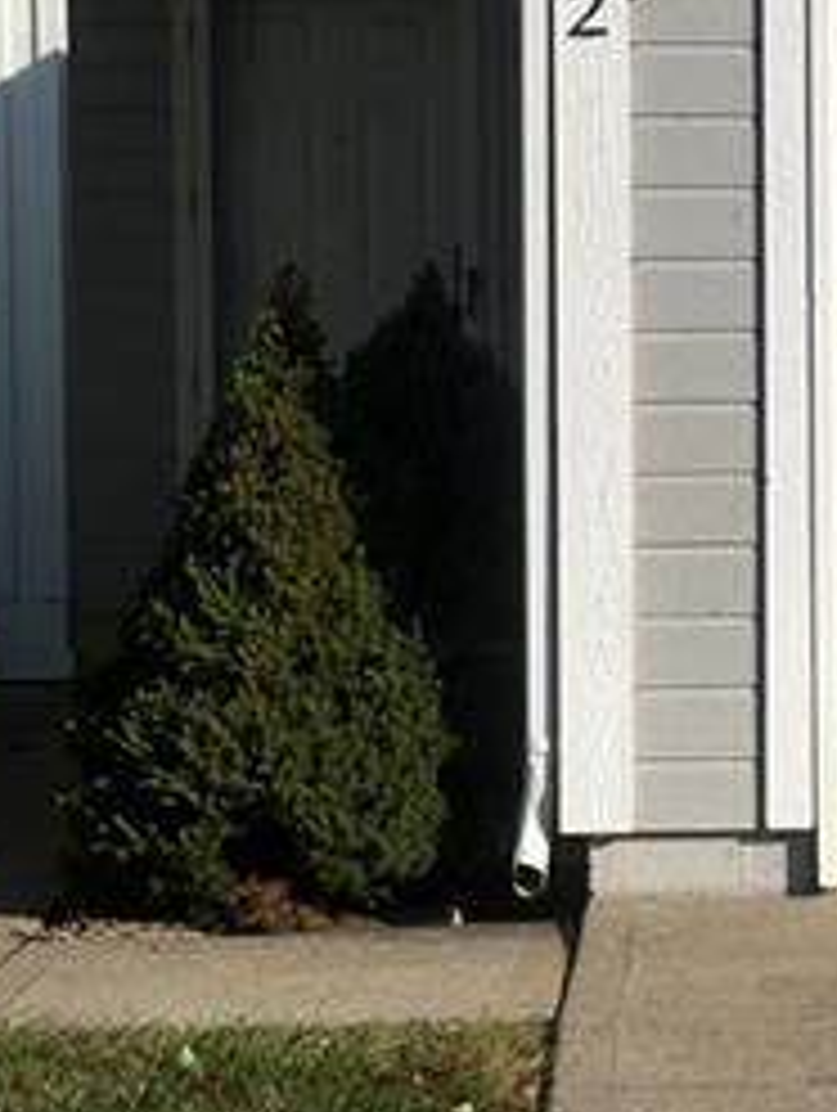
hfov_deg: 9.7
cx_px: 1233
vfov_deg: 13.2
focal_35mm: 149
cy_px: 423
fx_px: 4791
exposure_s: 1/6623
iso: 64
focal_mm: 6.86
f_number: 1.78
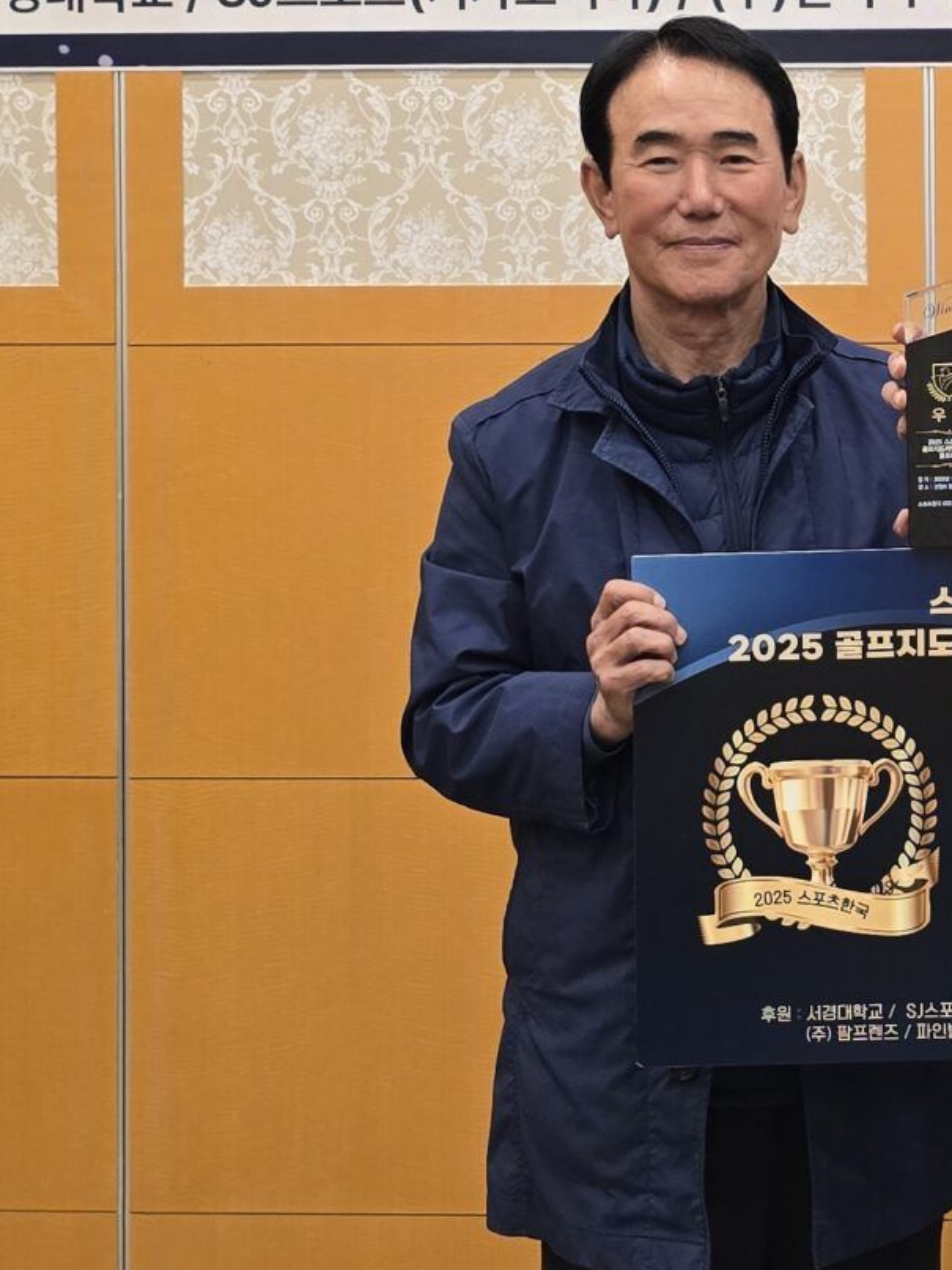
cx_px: 1094
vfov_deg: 26.5
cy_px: 392
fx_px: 2678
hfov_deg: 19.2
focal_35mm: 73
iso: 400
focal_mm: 6.3
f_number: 1.7
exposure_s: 1/120
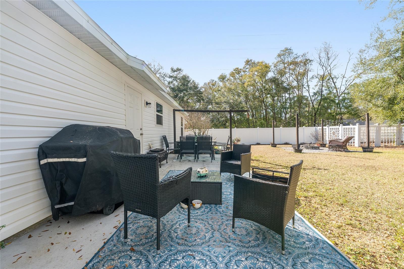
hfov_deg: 104.3
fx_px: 157
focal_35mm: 14
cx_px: 202
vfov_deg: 81.2
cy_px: 134
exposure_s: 1/400
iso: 500
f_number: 7.1
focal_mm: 14
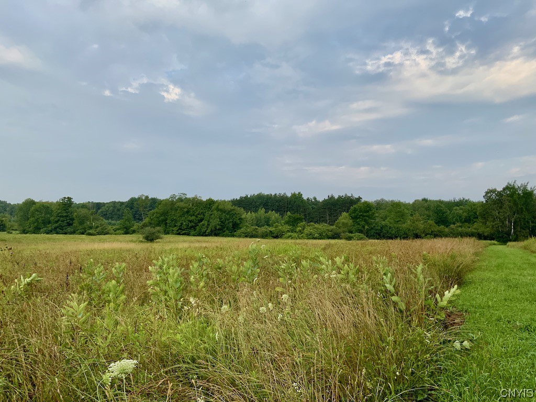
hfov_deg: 61.7
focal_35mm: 29
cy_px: 201
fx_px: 449
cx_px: 268
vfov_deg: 48.2
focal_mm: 3
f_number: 1.8
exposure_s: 1/1311
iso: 16
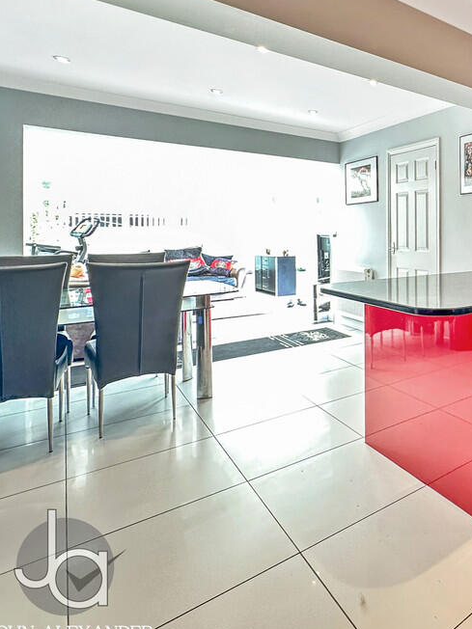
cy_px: 286
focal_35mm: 22
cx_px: 478
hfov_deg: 49.2
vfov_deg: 76.2
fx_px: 400
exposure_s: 1/50
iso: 200
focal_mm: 2.22
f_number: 2.2
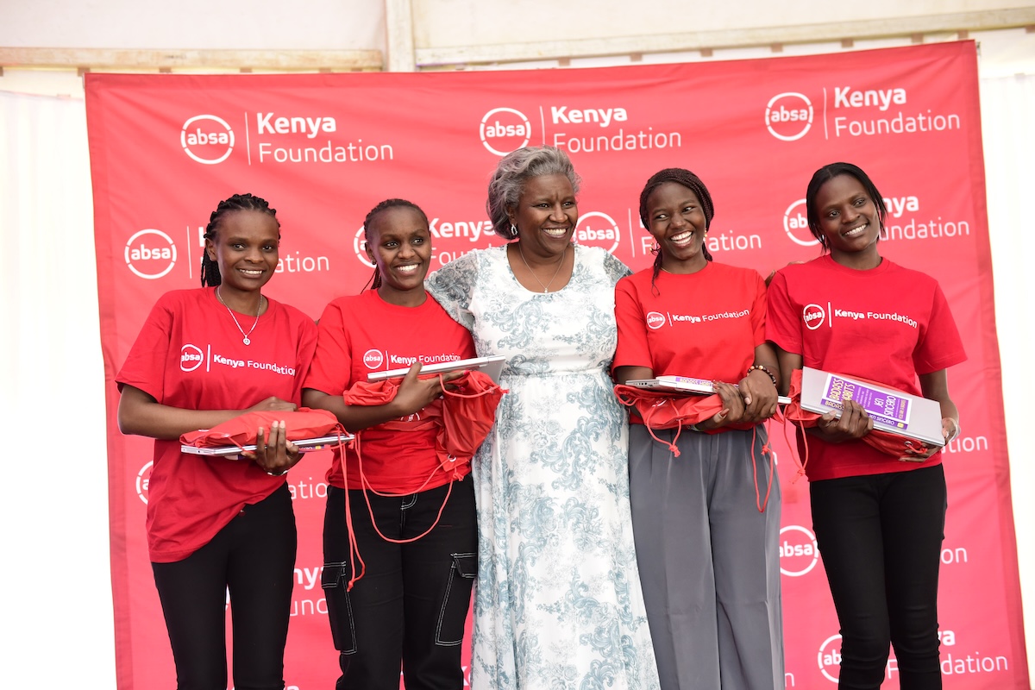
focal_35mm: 52
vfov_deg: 26.0
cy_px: 345
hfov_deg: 38.2
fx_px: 1495
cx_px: 518
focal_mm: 52
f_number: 3.2
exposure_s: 1/125
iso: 1250
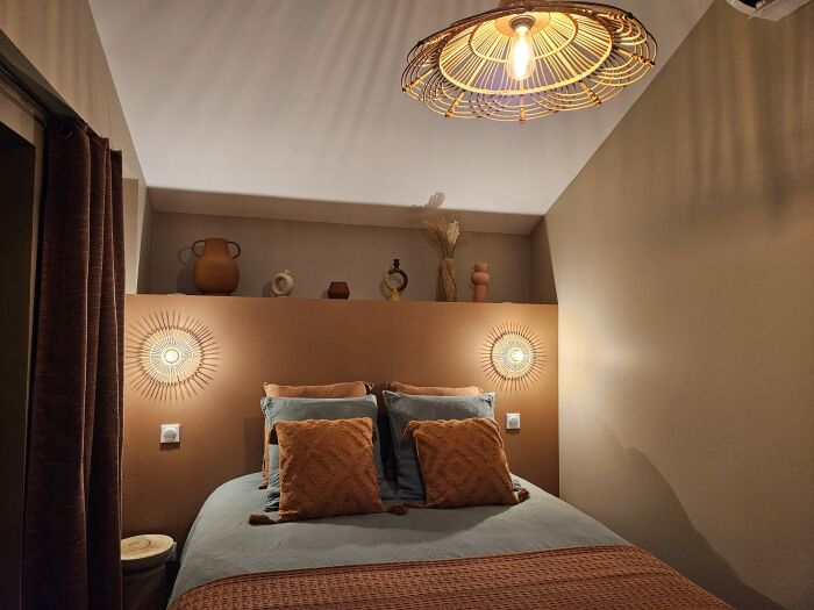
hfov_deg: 73.9
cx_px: 407
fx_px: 541
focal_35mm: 23
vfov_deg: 58.9
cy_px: 305
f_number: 1.8
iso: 500
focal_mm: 5.4
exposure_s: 1/100
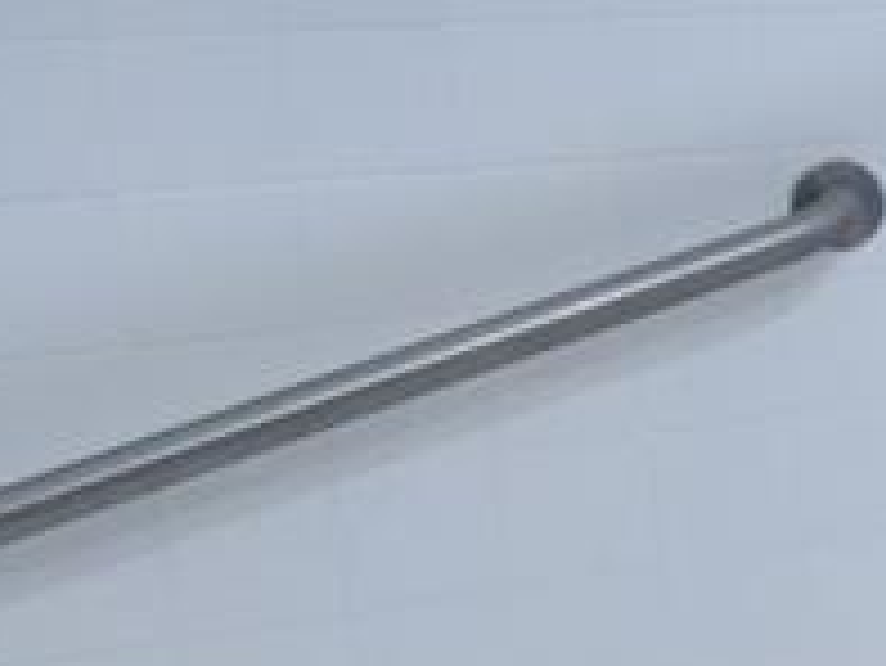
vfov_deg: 12.7
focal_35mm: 117
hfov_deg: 11.6
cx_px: 2492
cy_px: 454
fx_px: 2996
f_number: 3.5
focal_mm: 10
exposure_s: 1/90
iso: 800
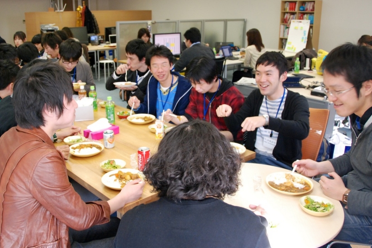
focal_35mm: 33
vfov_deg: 39.9
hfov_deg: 57.1
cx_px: 170
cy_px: 111
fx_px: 341
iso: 800
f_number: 4
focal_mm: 18
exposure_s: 1/80
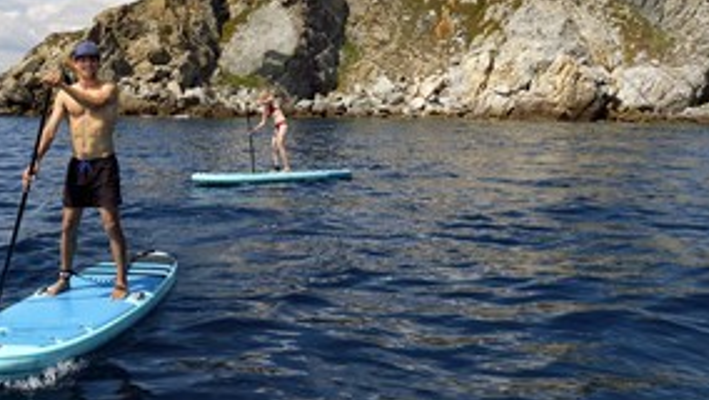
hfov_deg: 45.1
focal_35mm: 45
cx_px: 263
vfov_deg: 26.4
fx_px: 846
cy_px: 122
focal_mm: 29
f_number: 9
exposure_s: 1/640
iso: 200
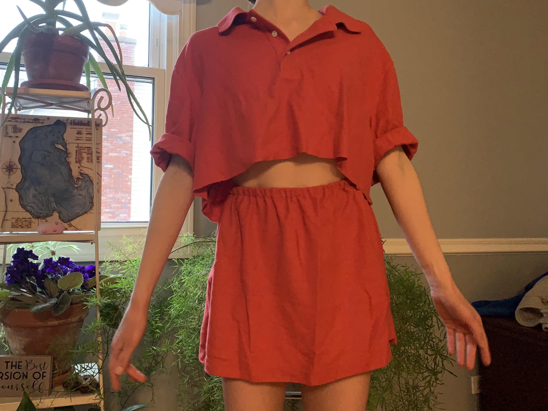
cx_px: 274
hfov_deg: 67.3
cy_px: 206
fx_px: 412
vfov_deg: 53.1
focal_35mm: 26
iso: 400
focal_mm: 4.25
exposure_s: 1/60
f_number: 1.8
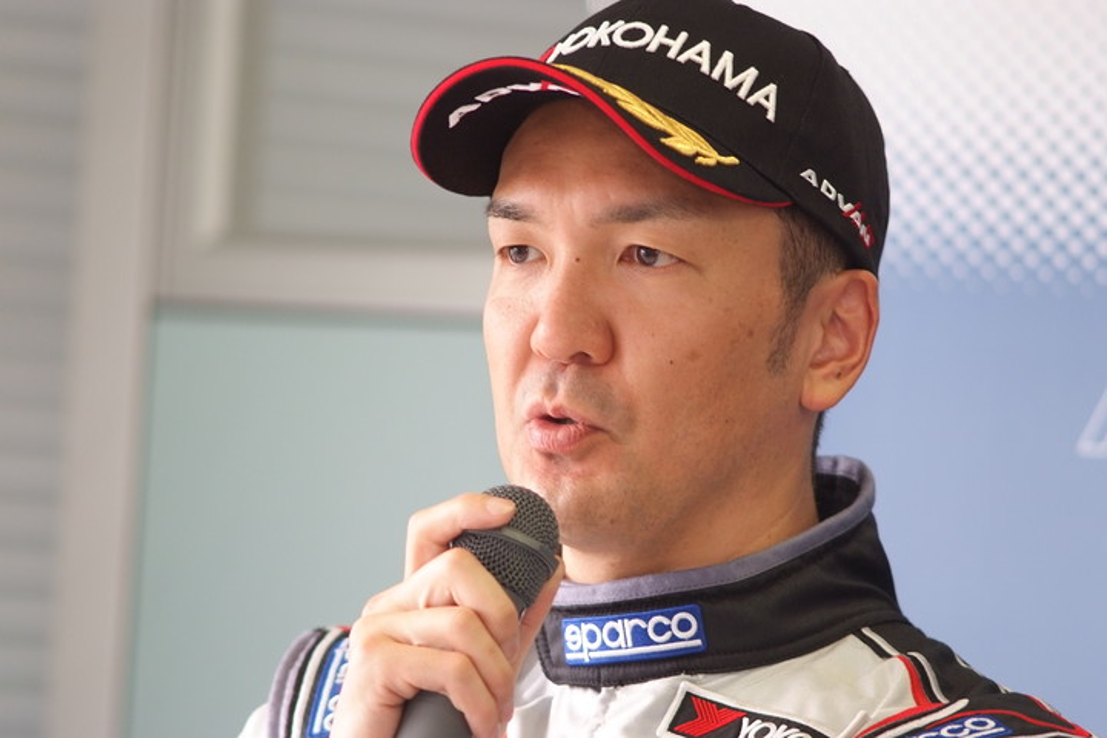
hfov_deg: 7.6
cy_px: 369
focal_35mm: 270
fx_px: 8302
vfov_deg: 5.1
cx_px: 554
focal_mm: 180
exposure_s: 1/125
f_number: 2.8
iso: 800
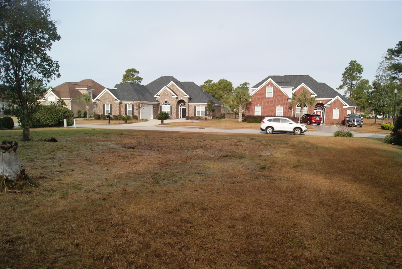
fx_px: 302
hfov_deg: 67.3
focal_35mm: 27
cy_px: 134
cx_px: 201
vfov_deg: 48.1
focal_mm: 18
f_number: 10
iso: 100
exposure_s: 1/100
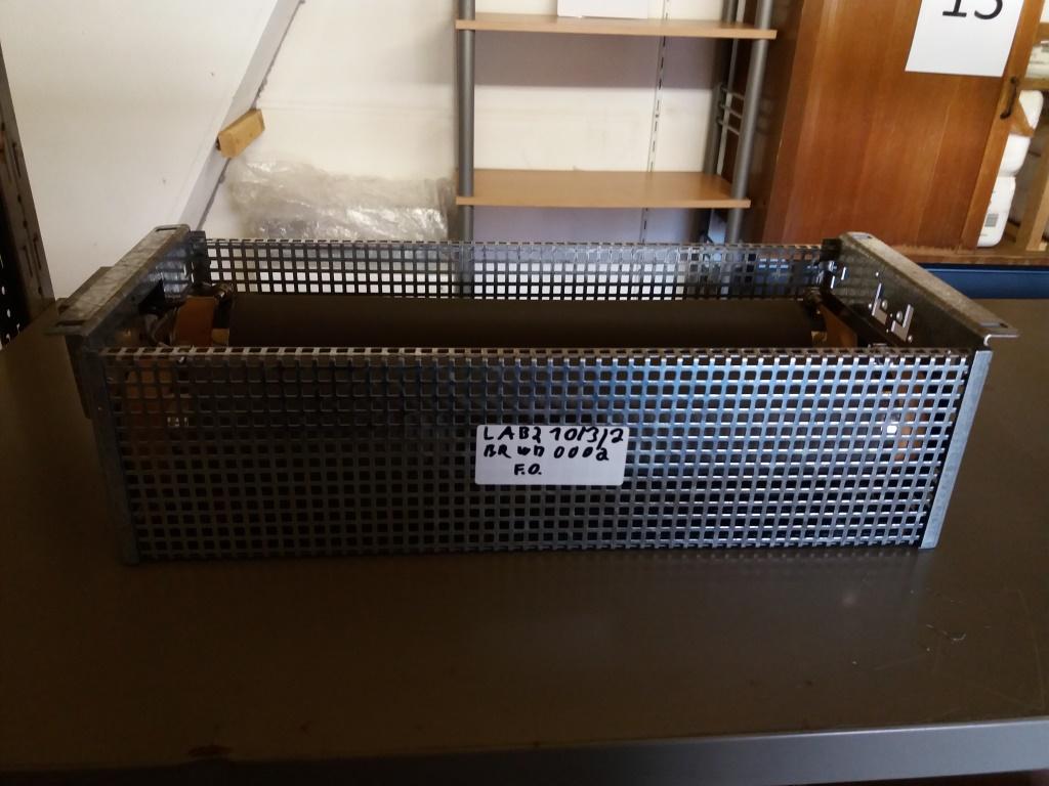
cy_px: 393
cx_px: 524
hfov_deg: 63.4
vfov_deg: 49.7
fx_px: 849
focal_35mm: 28
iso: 160
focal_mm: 3.7
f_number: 1.9
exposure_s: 1/33
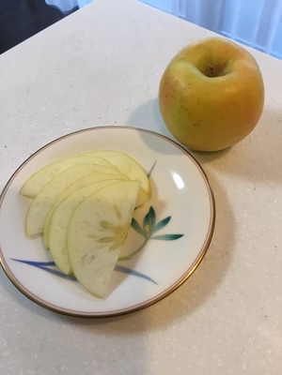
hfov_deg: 45.4
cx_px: 141
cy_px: 188
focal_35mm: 31
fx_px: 337
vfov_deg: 58.4
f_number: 2.4
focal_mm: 3.3
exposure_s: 1/33
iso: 80
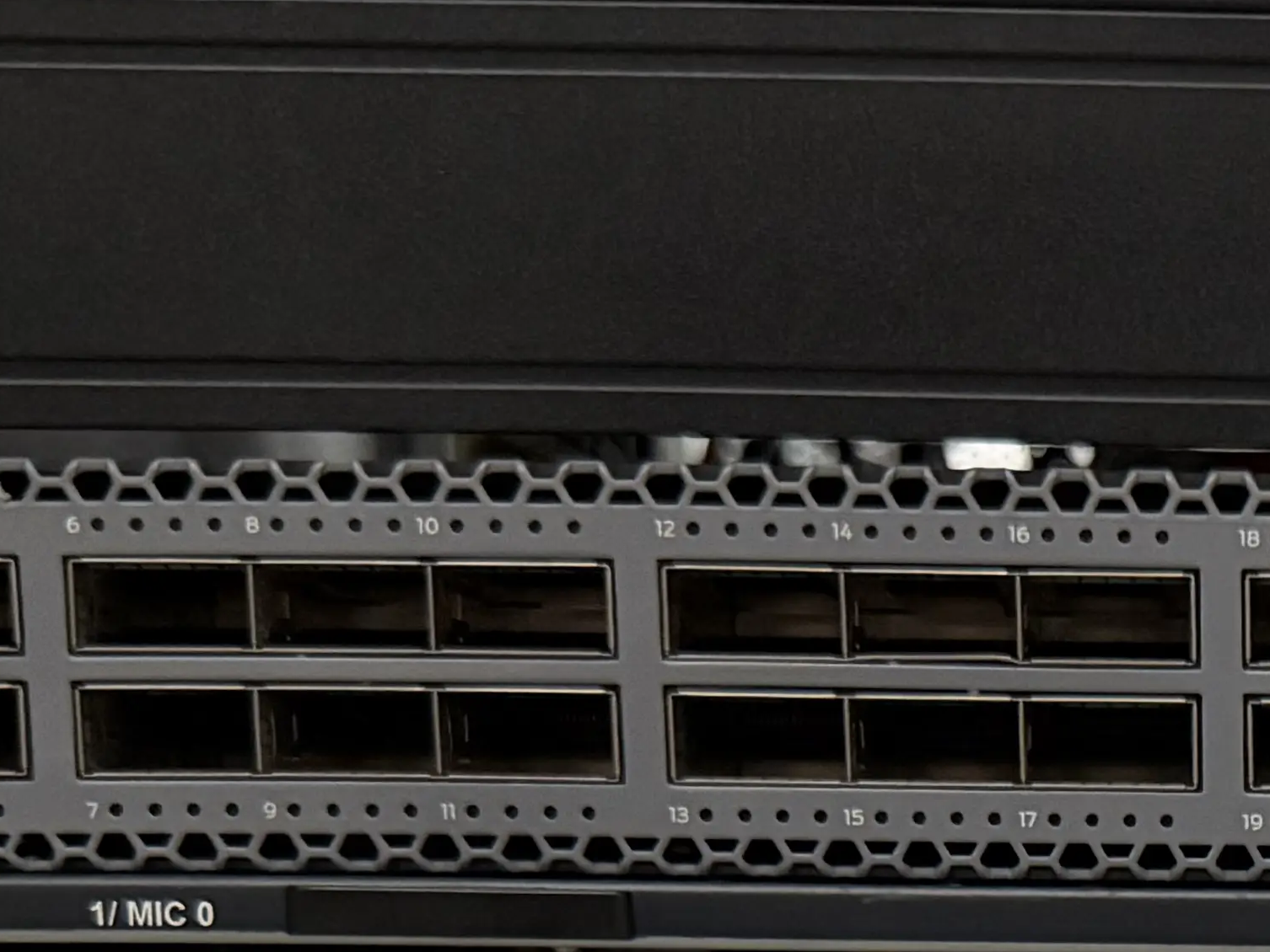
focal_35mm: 91
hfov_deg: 20.5
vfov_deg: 14.8
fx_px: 3339
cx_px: 1387
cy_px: 1545
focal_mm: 6.76
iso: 800
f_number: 1.78
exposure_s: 1/25
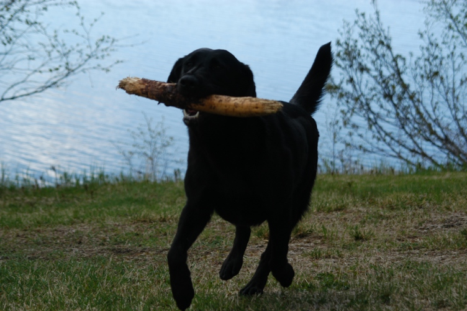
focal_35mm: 102
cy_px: 156
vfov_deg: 13.4
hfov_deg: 20.0
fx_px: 1322
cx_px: 234
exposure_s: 1/800
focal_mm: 68
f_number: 5
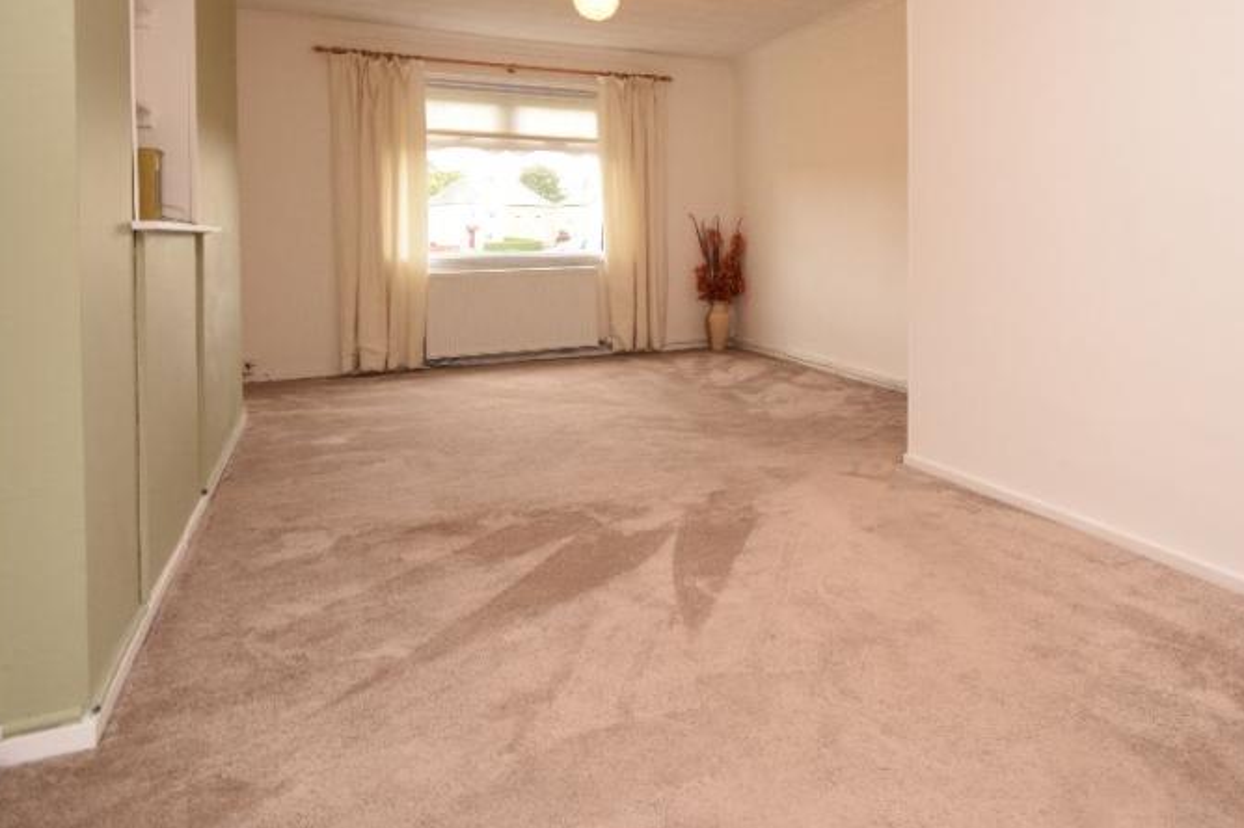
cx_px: 818
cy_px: 243
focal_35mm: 23
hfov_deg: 74.0
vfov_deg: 53.4
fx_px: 795
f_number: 5
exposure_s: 1/100
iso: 800
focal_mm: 10
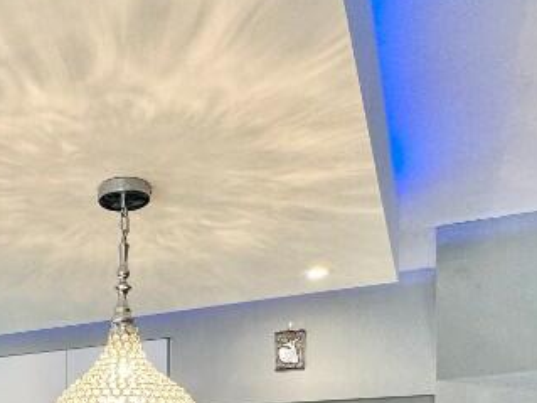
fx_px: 698
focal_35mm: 45
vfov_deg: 27.2
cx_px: 62
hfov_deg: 39.3
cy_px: 518
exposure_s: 1/100
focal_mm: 2.22
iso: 100
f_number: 2.2
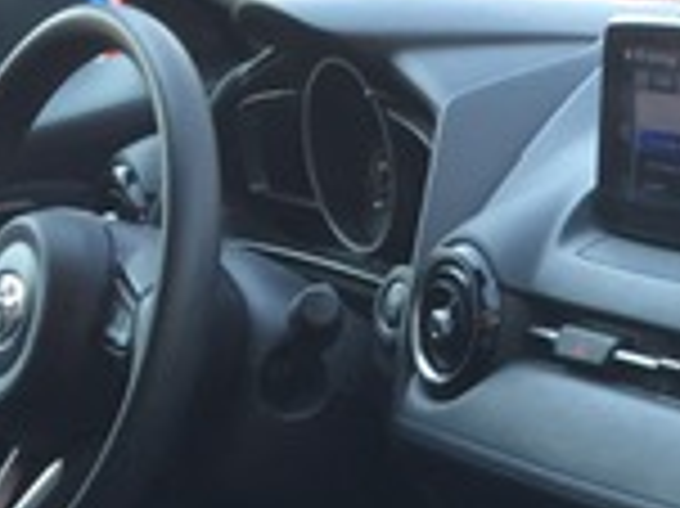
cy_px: 706
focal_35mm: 123
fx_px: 2414
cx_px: 644
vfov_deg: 11.6
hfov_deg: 15.8
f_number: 2.2
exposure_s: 1/120
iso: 40
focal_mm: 4.15
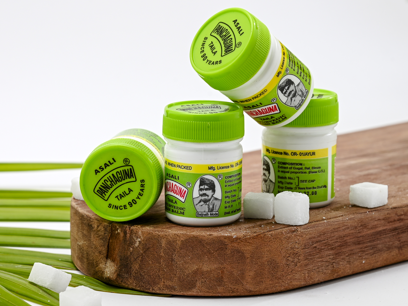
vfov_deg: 10.7
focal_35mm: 138
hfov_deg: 14.3
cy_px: 153
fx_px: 1626
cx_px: 186
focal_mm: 85
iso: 100
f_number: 11
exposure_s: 1/200
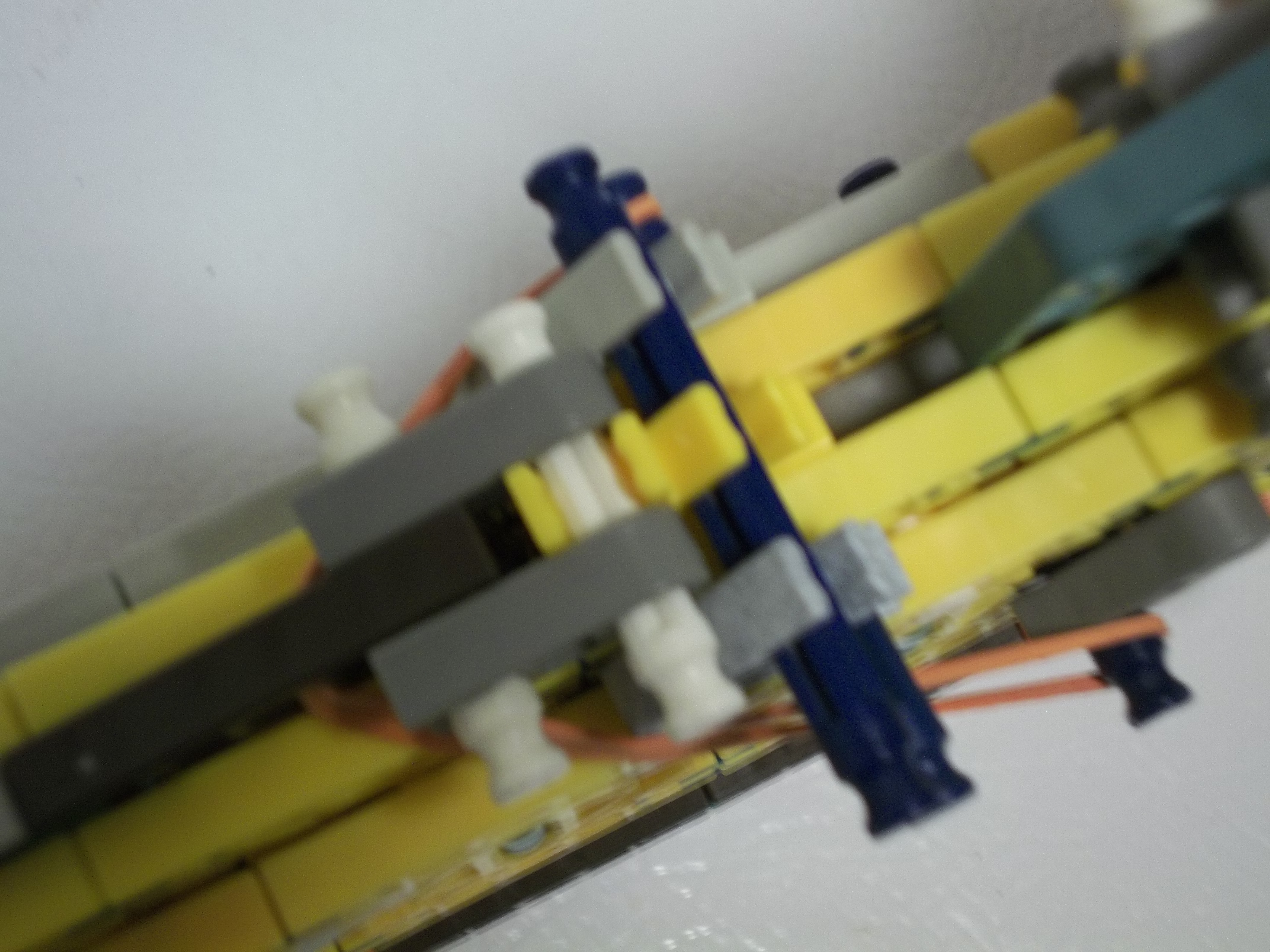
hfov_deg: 26.3
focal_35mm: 74
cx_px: 635
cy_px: 476
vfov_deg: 19.9
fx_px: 2715
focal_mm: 13.2
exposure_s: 1/8
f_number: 3.9
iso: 160
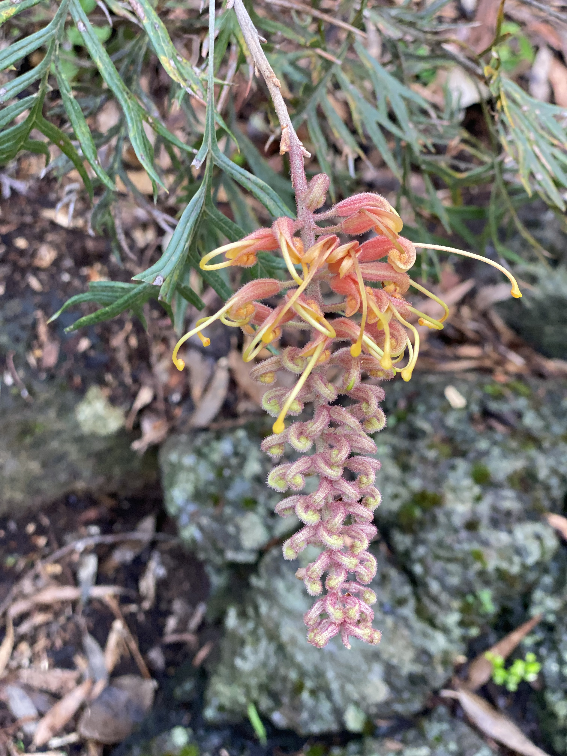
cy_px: 378
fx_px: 1136
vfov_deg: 36.8
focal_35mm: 52
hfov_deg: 28.0
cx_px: 284
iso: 100
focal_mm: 6
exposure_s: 1/122
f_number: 2
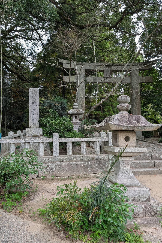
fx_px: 175
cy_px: 125
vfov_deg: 69.4
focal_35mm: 26
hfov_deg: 49.5
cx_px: 71
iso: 32
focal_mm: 6.9
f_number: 1.68
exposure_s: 1/253
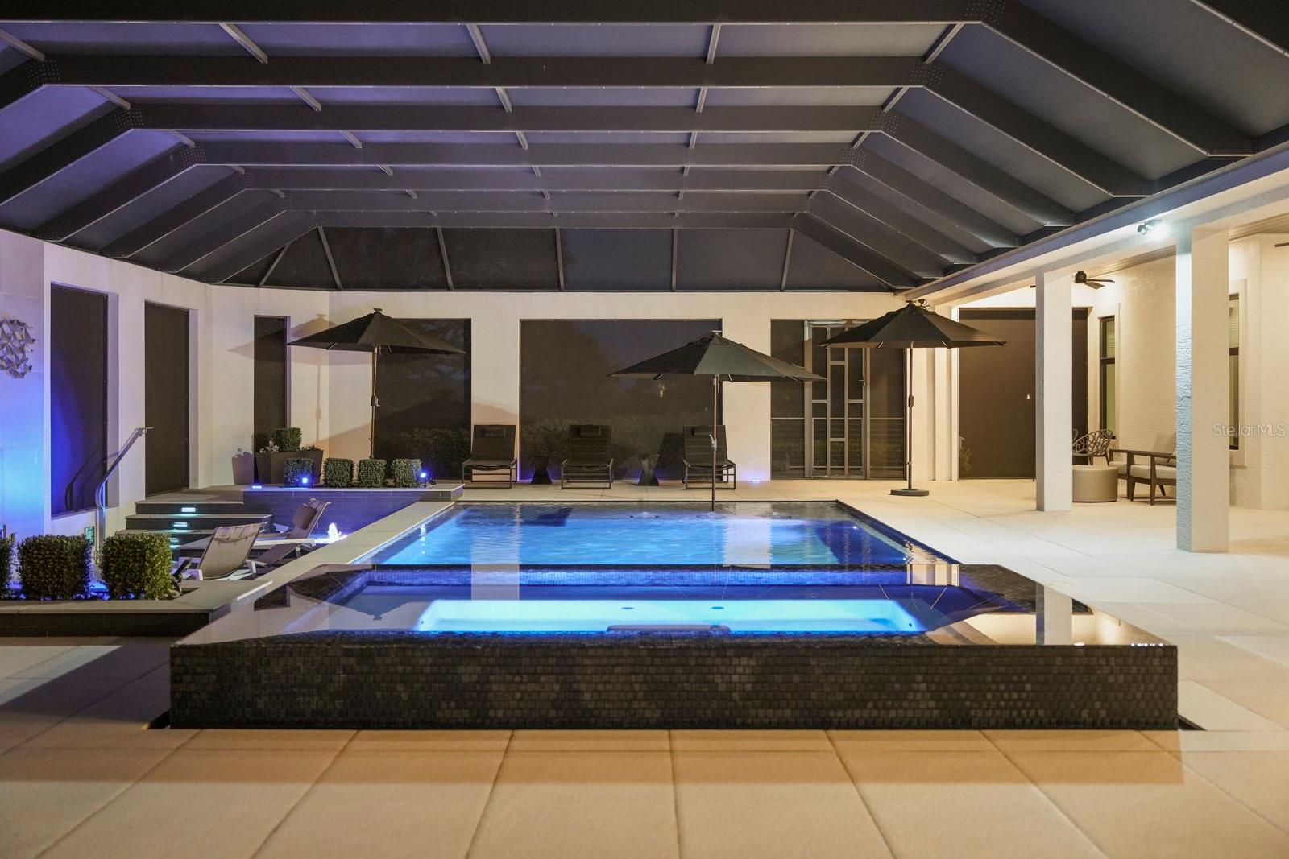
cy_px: 430
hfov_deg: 53.1
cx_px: 644
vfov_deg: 36.9
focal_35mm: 36
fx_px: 1289
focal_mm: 36
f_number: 2.8
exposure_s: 1/13
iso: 2500
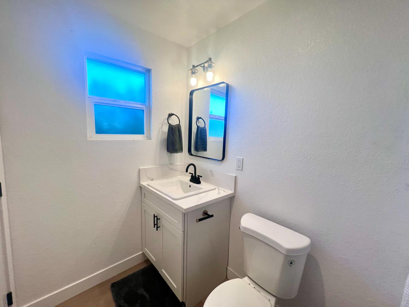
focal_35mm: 13
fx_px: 154
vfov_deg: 89.9
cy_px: 154
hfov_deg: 106.2
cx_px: 204
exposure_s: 1/120
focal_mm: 1.57
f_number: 1.8
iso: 64
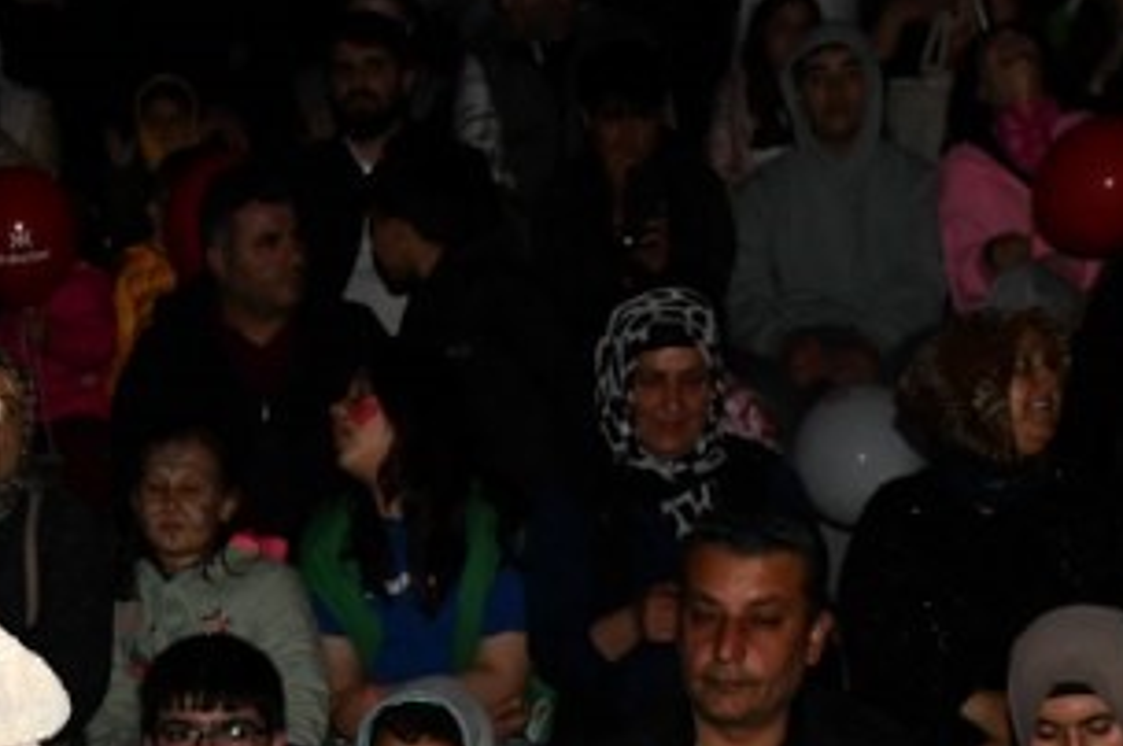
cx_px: 111
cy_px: 1438
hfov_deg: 17.1
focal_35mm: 118
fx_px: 3677
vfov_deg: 10.7
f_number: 7.1
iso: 1800
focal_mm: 28
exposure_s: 1/640
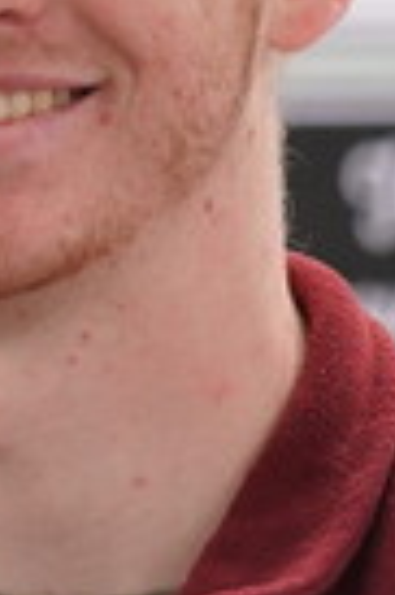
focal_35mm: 482
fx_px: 7952
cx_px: 2
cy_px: 843
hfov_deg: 2.8
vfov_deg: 4.3
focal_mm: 66
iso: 2000
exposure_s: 1/160
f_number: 4
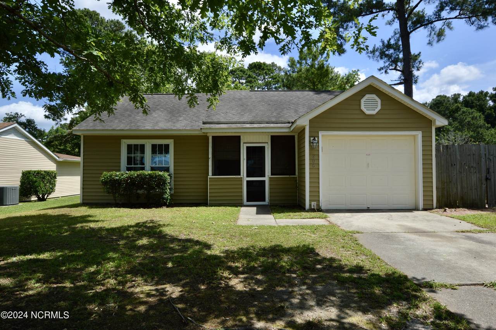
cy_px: 165
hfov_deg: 81.3
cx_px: 248
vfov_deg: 59.4
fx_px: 289
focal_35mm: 21
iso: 100
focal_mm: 14
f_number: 8
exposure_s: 1/320
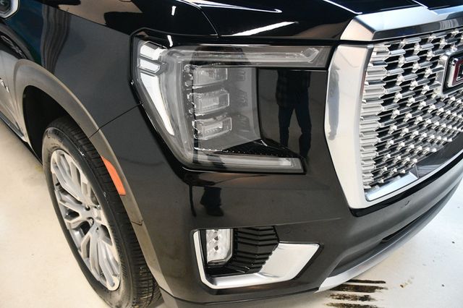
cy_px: 154
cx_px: 232
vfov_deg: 43.6
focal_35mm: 30
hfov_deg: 62.0
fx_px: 386
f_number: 3.5
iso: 2500
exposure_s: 1/125
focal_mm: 20
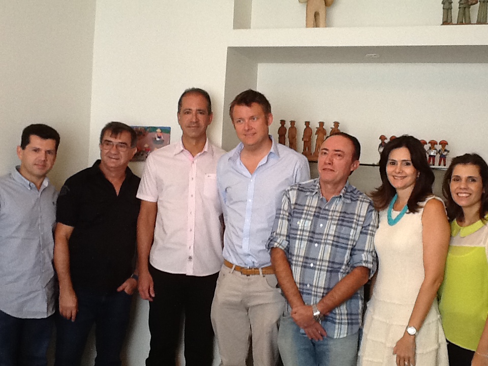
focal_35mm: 32
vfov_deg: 44.2
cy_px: 183
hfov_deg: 56.8
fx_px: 451
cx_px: 244
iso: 160
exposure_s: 1/30
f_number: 2.4
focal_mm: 2.03
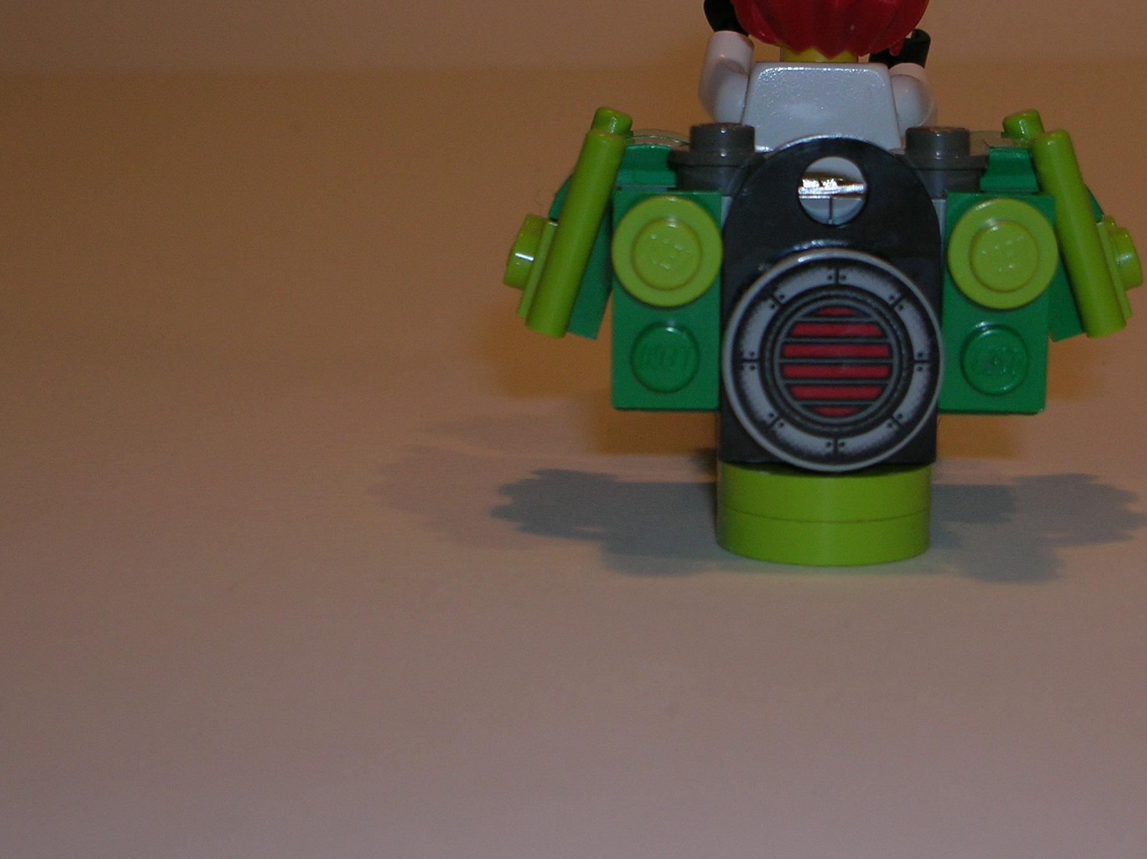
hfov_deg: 22.9
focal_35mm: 85
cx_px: 742
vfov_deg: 17.3
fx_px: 2816
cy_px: 311
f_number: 3.5
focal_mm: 9.7
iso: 50
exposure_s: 1/60.1
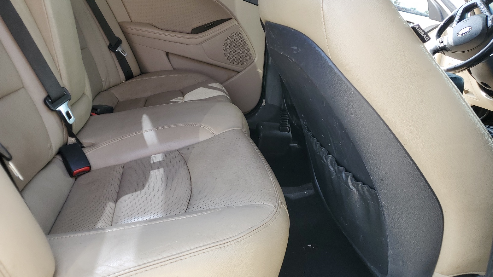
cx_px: 251
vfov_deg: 40.1
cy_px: 127
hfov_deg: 66.1
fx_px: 379
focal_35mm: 29
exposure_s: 1/227
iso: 50
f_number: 1.5
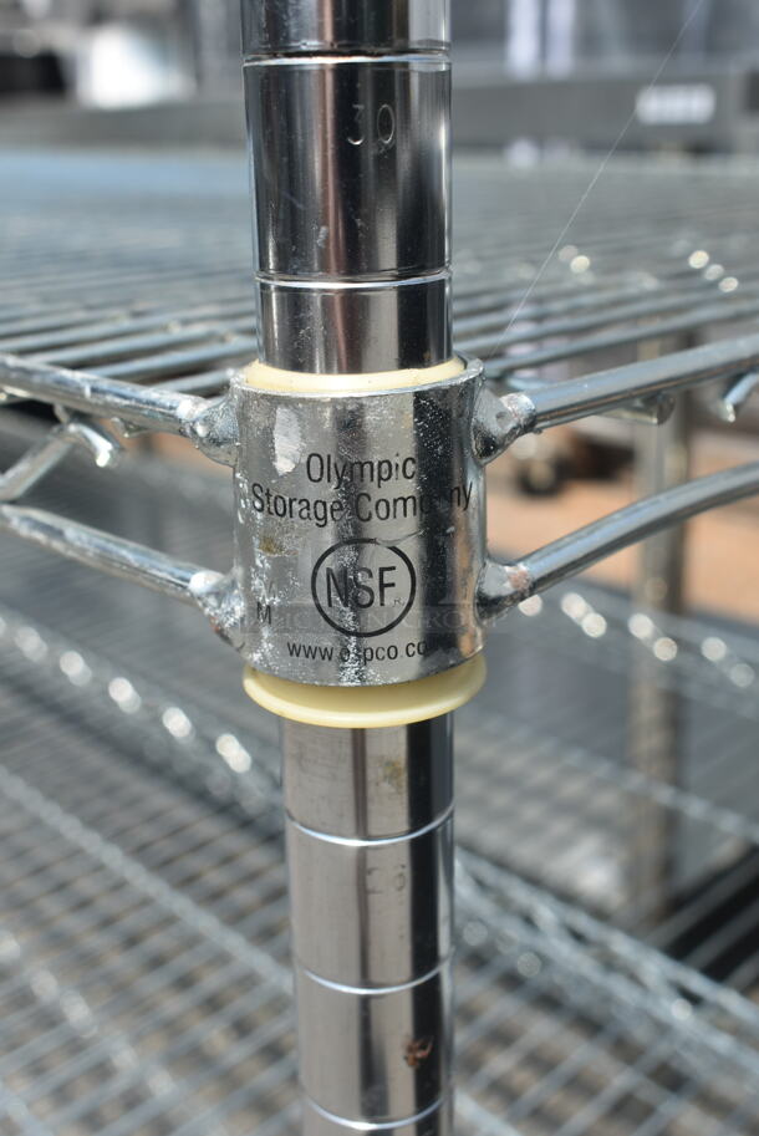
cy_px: 568
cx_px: 380
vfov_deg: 47.9
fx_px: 1279
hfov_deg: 33.1
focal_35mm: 40
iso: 100
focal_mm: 27
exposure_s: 1/250
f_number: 8
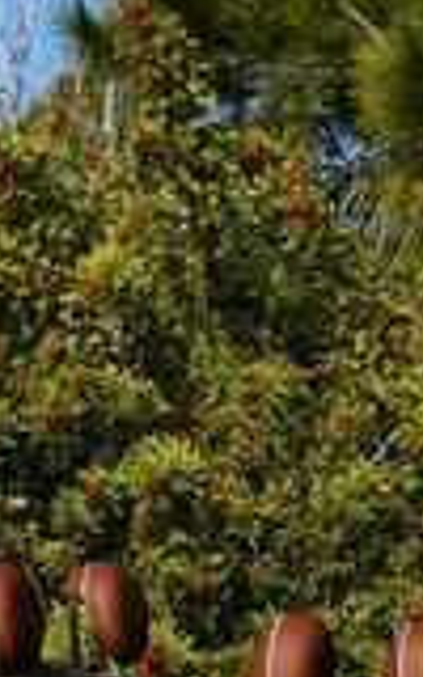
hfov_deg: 4.4
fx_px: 5423
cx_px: 761
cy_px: 728
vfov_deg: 7.1
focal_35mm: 294
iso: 100
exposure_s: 1/400
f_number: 9
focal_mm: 36
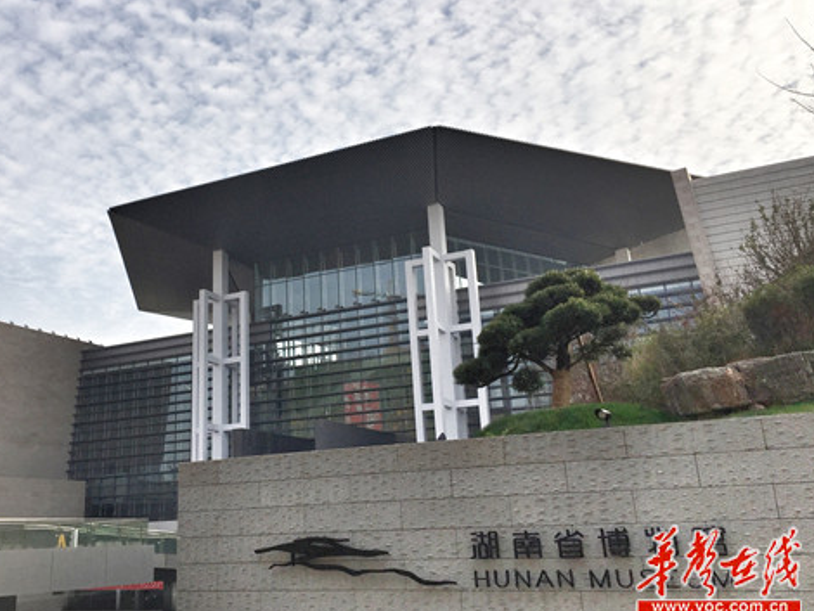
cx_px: 303
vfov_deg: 38.6
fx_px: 871
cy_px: 249
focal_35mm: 37
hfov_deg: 49.6
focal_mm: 4.15
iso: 32
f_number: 2.2
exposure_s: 1/2083
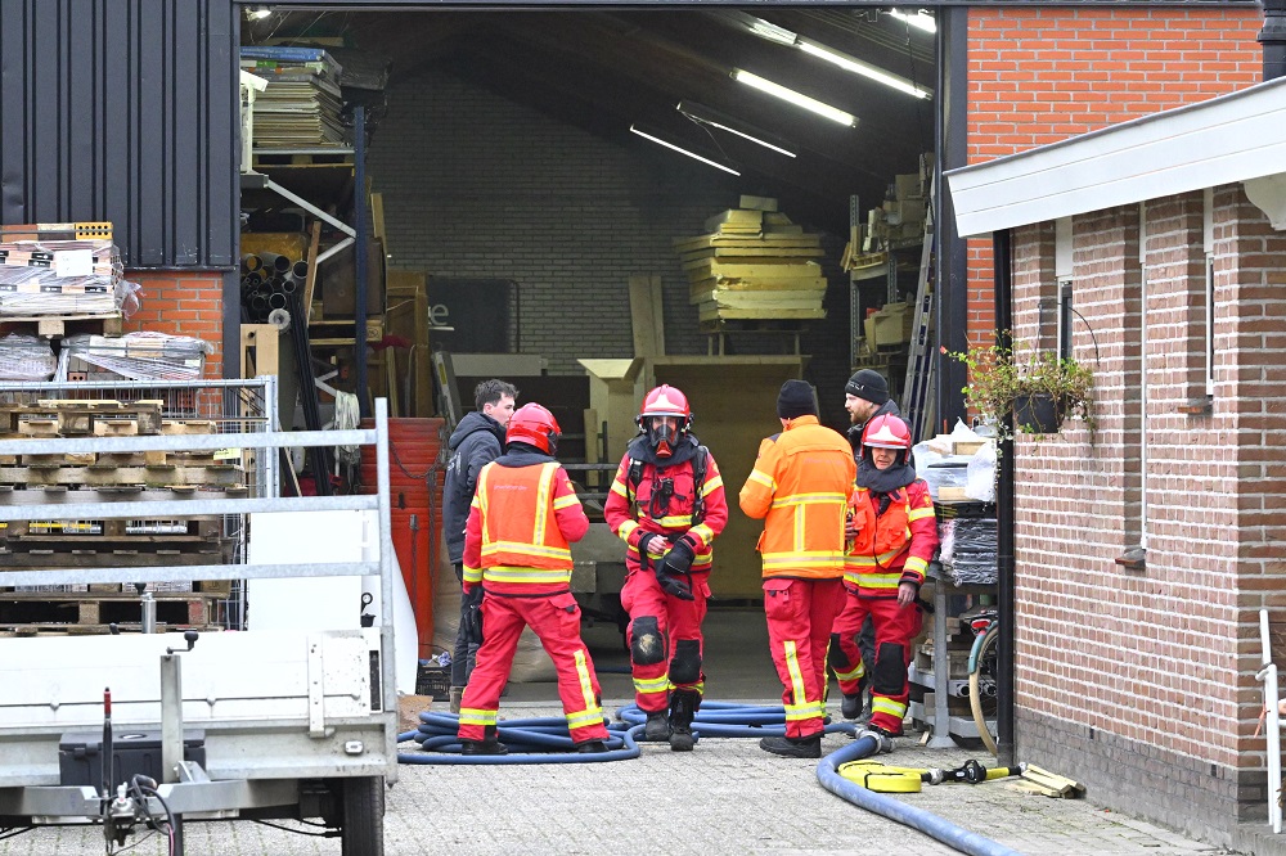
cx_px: 643
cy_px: 428
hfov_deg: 11.4
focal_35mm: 180
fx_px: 6428
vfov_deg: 7.6
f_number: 5.6
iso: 5600
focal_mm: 120
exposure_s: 1/200
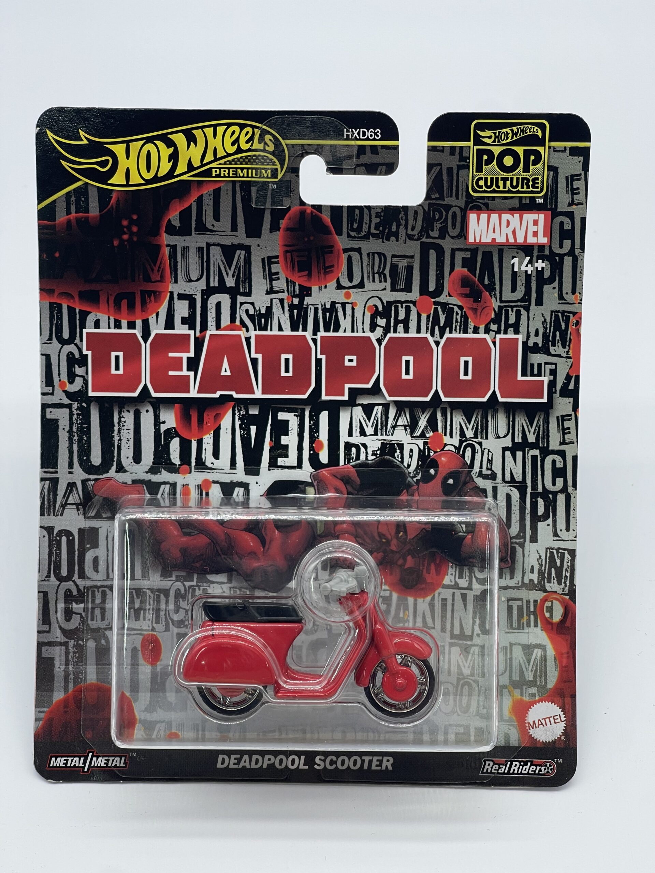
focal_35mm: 64
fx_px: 1615
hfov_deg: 22.9
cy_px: 436
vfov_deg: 30.3
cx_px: 328
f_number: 2.2
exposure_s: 1/135
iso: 20
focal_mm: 7.5
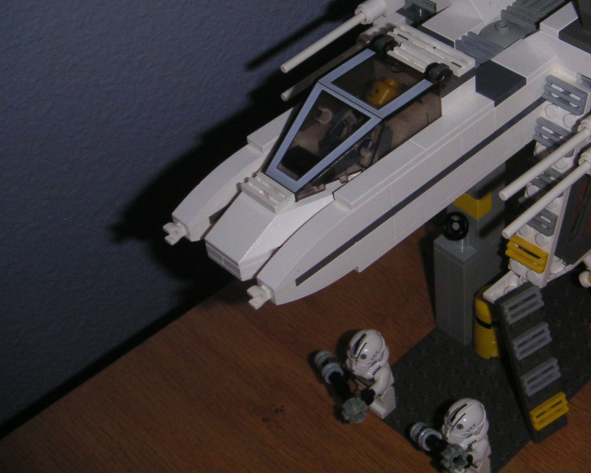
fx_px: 1155
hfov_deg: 28.4
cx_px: 420
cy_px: 166
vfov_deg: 23.1
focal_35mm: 66
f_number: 6.7
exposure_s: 1/45
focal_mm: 7.1
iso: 160
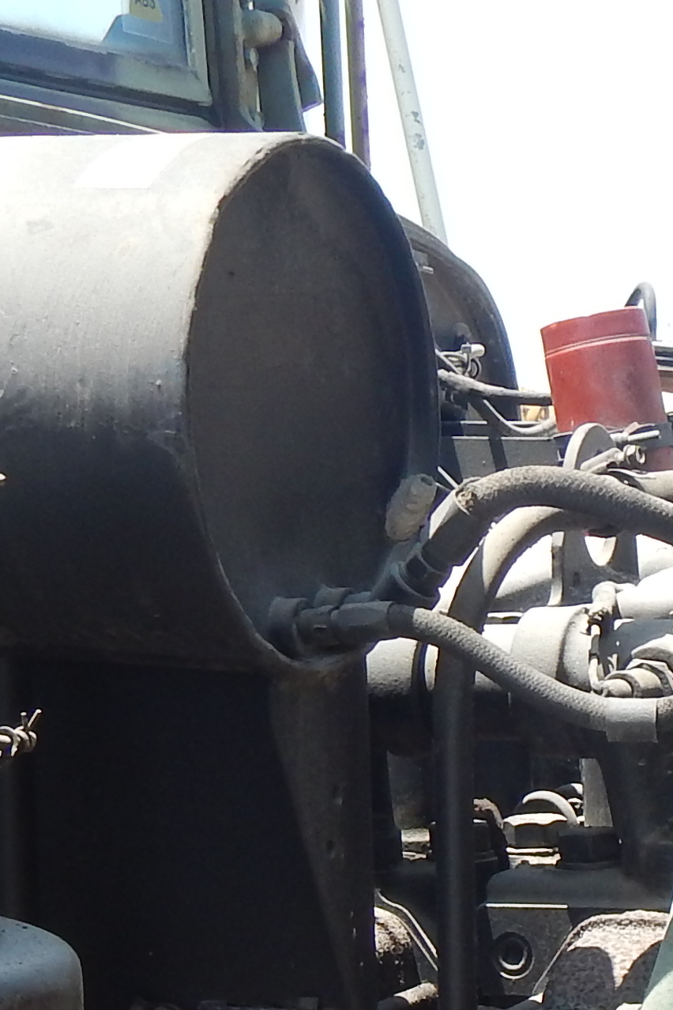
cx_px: 808
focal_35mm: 105
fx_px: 2944
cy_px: 1031
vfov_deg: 18.9
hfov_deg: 12.7
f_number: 3.9
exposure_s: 1/320
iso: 125
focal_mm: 5
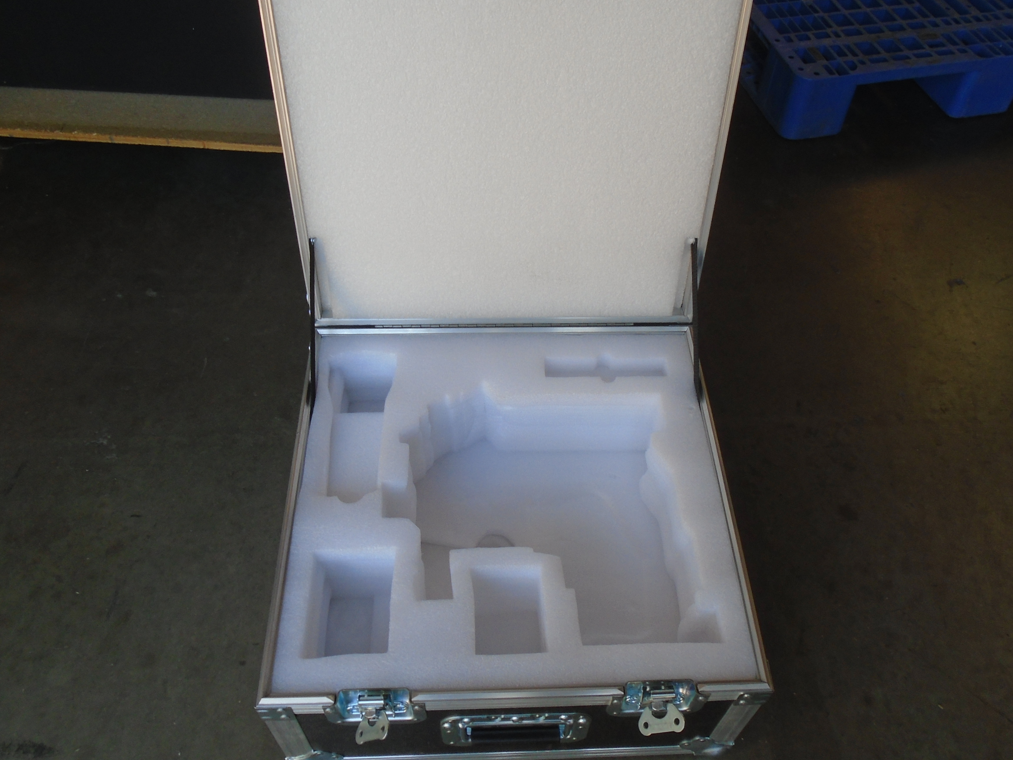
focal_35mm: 29
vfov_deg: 48.2
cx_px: 530
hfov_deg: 61.6
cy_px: 348
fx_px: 849
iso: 100
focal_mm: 4.6
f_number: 3.2
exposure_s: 1/80
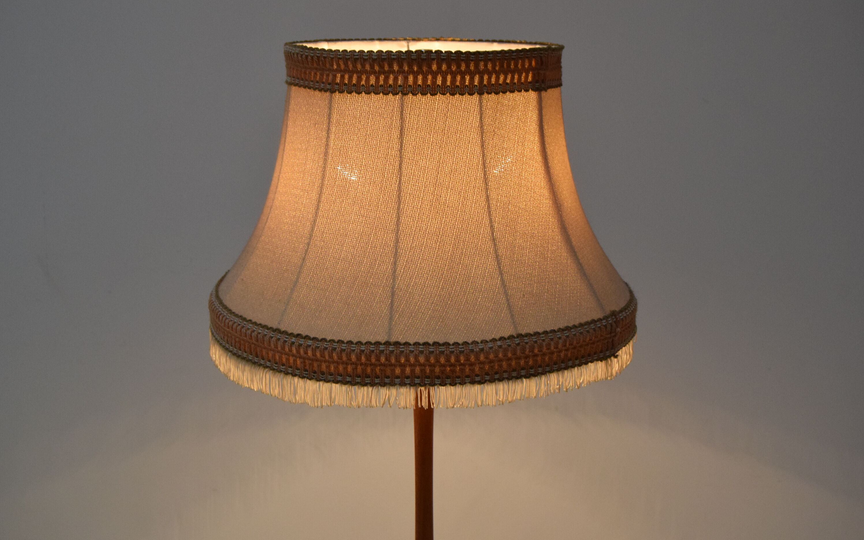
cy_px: 255
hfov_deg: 41.1
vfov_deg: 26.3
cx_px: 432
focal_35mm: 49
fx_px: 1154
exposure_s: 1/160
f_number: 6.3
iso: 1600
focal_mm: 32
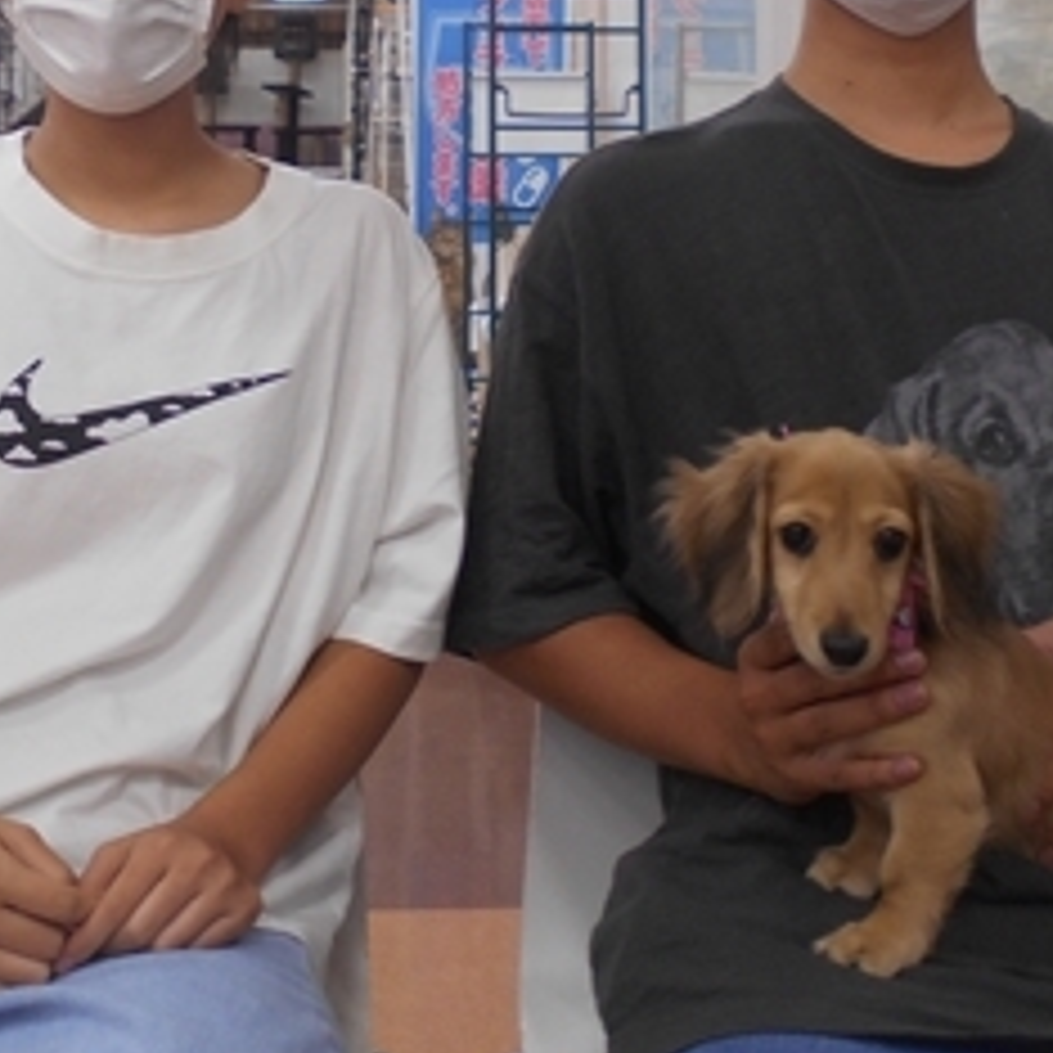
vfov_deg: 28.0
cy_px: 117
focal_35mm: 59
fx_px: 2031
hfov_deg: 29.0
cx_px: 432
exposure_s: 1/30
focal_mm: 4.6
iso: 125
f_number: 3.2
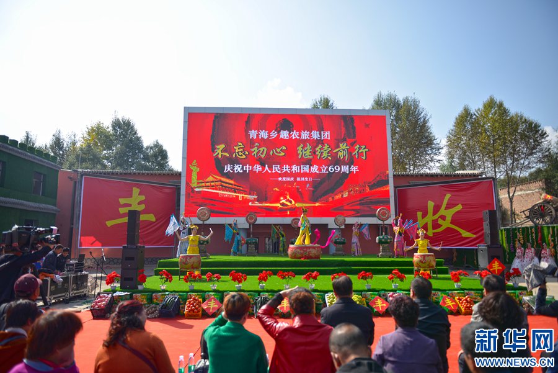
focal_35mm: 24
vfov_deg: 53.2
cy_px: 186
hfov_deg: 73.7
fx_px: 372
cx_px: 279
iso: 100
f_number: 2.8
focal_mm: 24
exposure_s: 1/1600
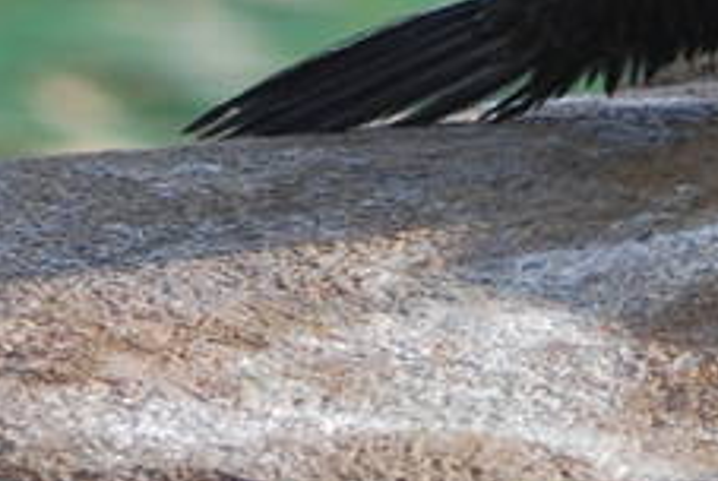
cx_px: -263
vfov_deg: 1.2
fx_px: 23205
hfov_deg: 1.8
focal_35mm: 1162
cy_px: -612
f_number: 5
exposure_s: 1/400
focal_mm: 110
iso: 200
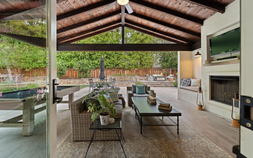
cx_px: 122
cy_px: 77
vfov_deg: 74.8
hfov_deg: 101.4
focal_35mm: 15
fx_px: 103
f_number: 8
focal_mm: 14
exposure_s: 1/4
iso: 250
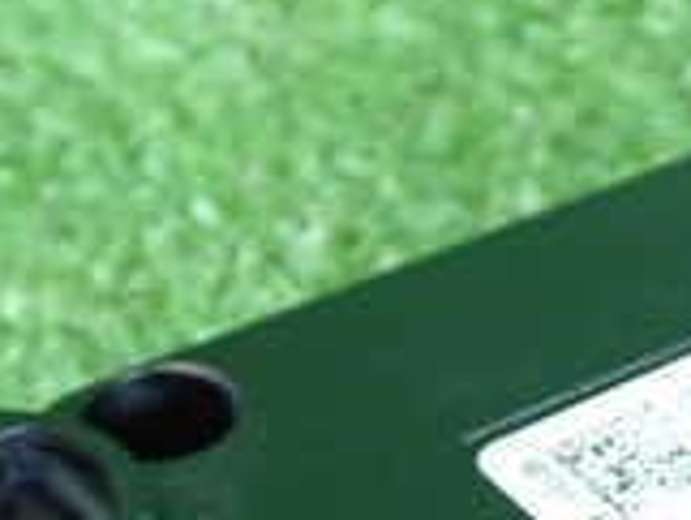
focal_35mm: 134
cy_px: 799
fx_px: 2677
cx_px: 1004
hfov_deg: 13.9
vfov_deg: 10.7
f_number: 2.5
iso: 400
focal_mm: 6.37
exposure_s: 1/40
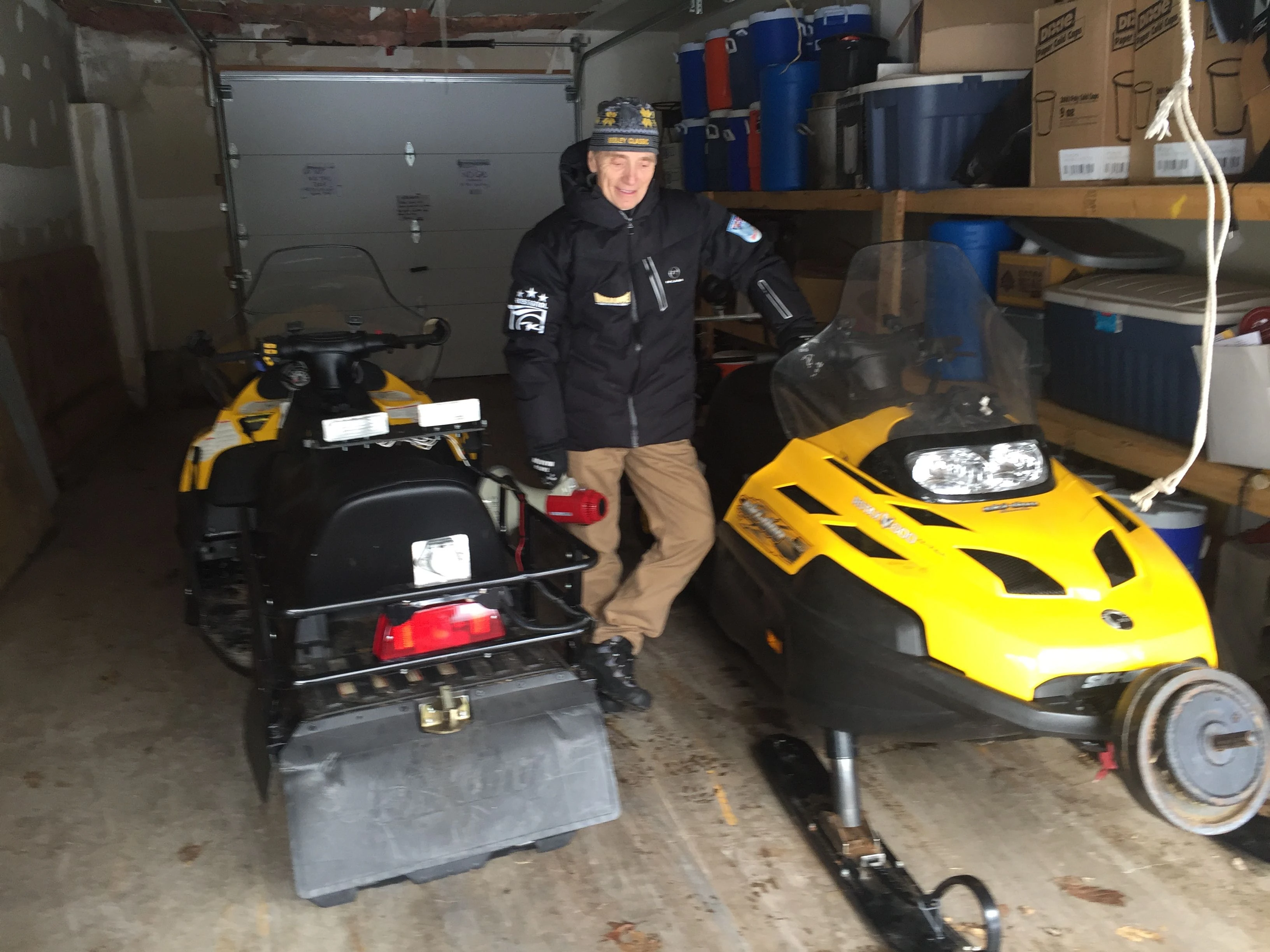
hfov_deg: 61.7
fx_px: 1064
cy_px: 476
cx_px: 635
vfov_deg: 48.2
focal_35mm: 29
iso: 80
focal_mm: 4.15
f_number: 2.2
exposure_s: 1/30
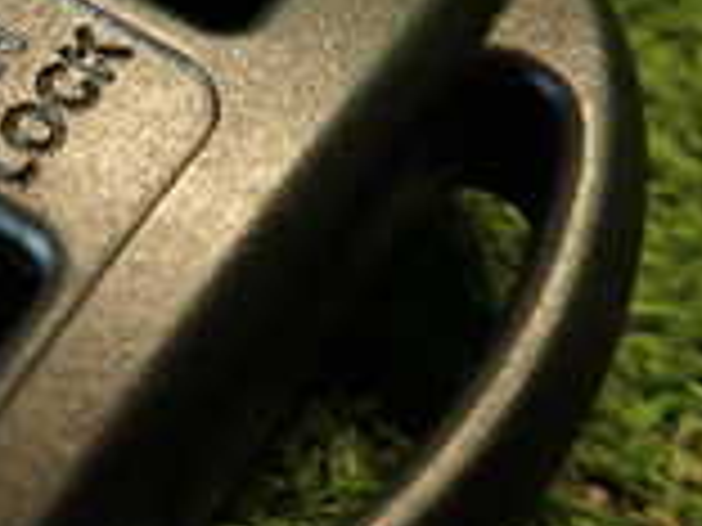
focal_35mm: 96
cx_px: -274
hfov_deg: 18.6
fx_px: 1947
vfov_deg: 15.1
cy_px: -18
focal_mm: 4.5
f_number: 2
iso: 200
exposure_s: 1/30
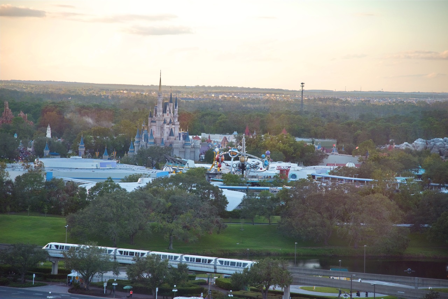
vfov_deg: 11.4
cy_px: 150
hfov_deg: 17.1
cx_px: 224
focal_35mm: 120
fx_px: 1494
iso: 640
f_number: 4
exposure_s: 1/250
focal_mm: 120
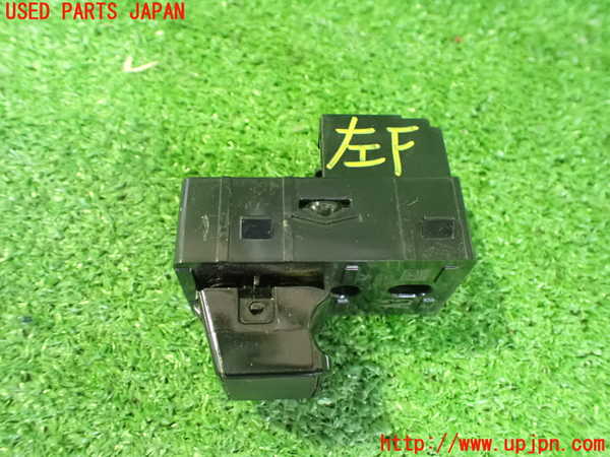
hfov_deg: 60.0
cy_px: 228
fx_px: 529
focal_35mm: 30
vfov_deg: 46.8
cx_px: 305
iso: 1600
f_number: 2.3
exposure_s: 1/25
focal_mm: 5.4
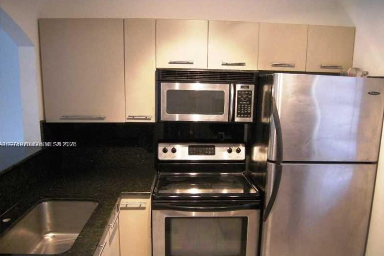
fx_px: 320
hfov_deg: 61.9
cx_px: 195
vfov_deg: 43.5
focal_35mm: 30
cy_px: 145
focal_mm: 4.7
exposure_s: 1/35.7
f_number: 2.8
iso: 400
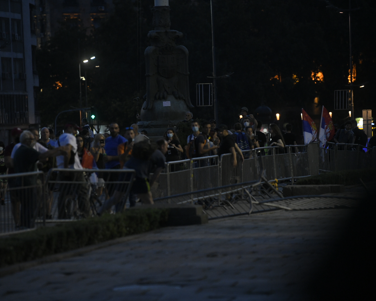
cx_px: 164
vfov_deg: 6.8
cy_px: 150
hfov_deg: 8.5
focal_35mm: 226
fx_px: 2515
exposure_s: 1/320
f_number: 3.5
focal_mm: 200
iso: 4000
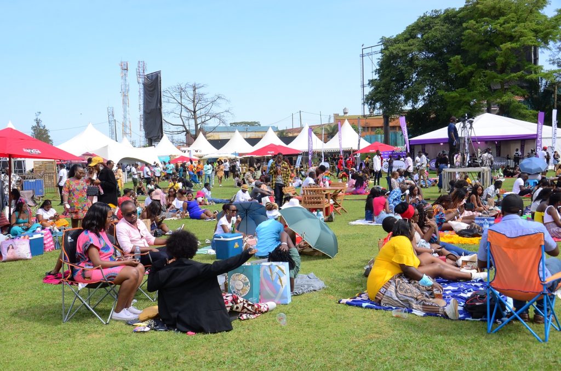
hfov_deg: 53.2
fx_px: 560
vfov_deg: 36.7
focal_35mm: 36
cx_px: 280
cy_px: 186
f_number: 5.6
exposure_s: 1/125
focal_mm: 24
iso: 100
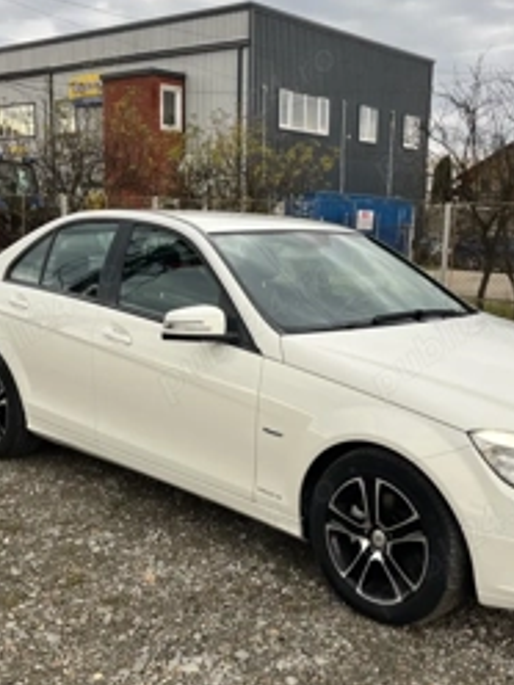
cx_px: 301
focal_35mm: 42
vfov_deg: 44.8
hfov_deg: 34.3
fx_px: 832
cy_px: 362
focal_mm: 5.1
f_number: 1.6
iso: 32
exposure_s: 1/104
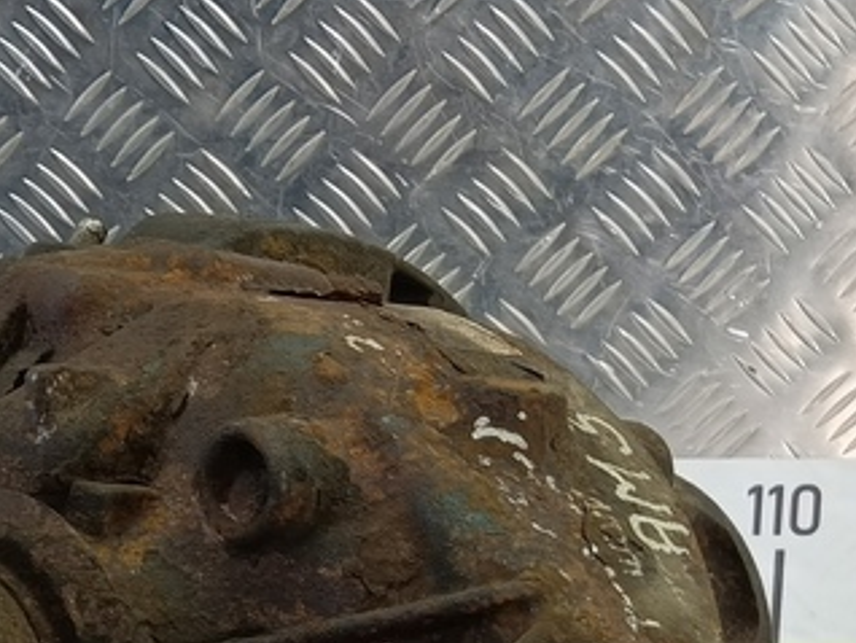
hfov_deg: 26.3
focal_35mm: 74
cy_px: 804
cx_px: 382
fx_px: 1831
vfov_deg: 18.7
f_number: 1.6
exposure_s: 1/50
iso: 110
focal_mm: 4.11
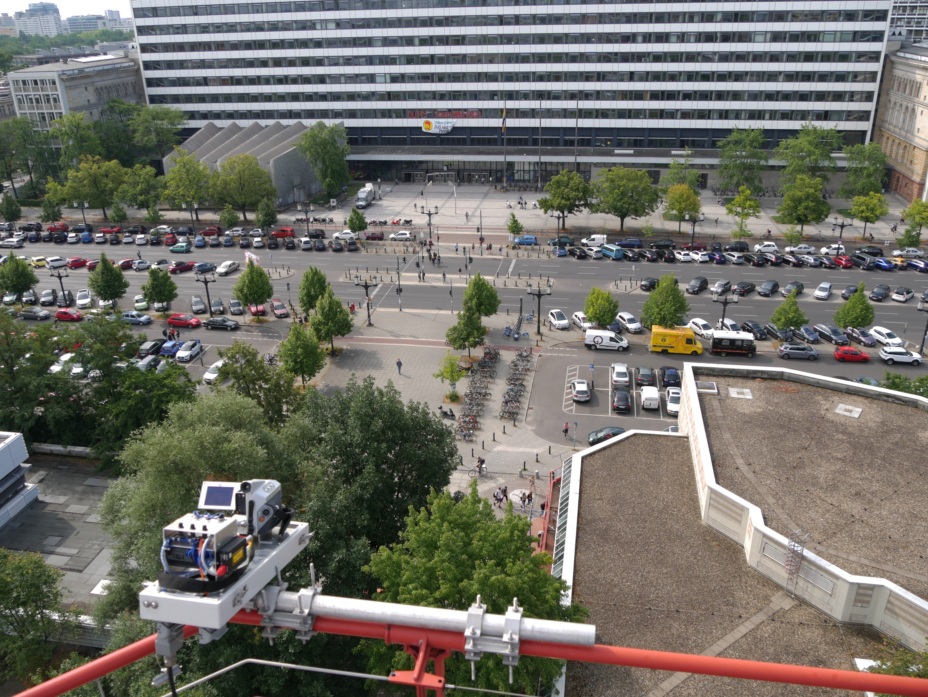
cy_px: 348
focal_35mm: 28
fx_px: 751
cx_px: 464
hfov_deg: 63.4
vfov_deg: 49.8
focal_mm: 14
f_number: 5.2
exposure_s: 1/250
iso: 100
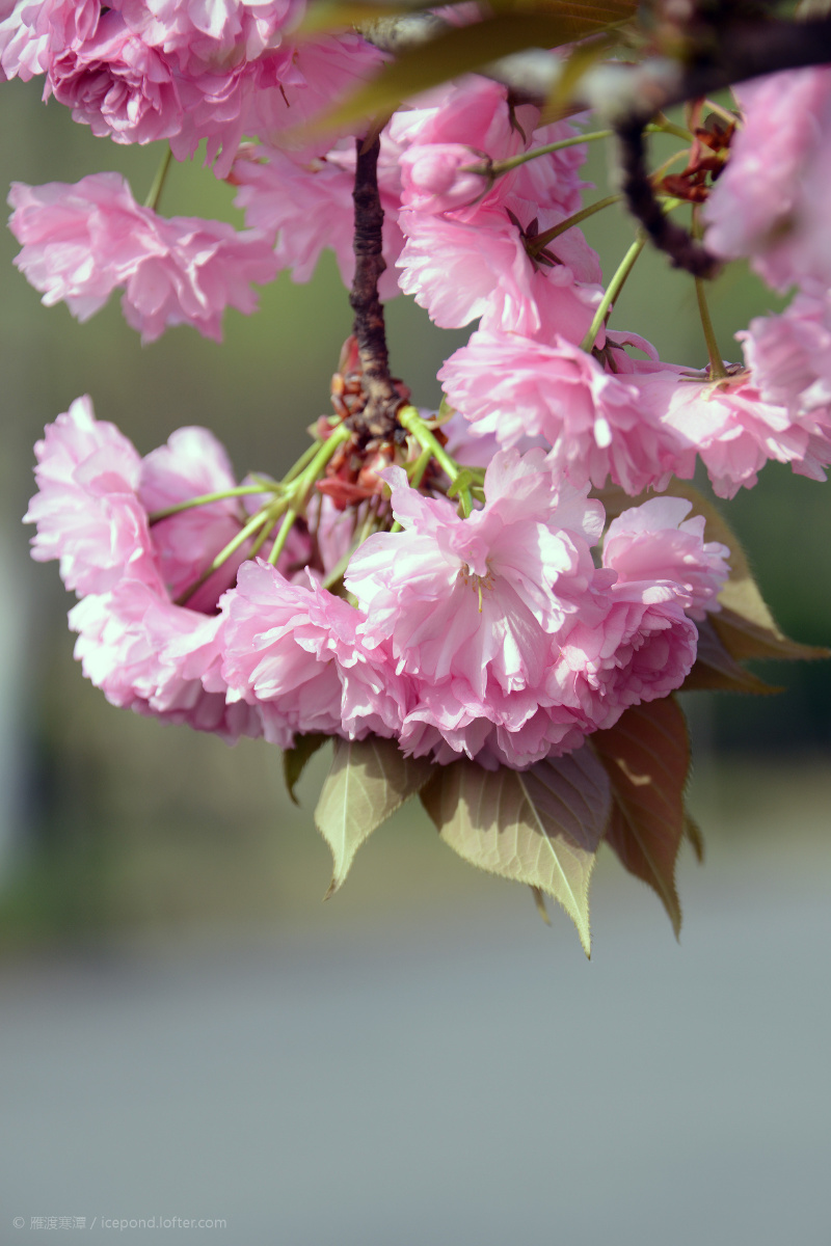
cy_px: 623
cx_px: 416
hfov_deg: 7.6
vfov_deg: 11.4
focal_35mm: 180
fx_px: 6232
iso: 200
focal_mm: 180
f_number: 5.6
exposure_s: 1/320
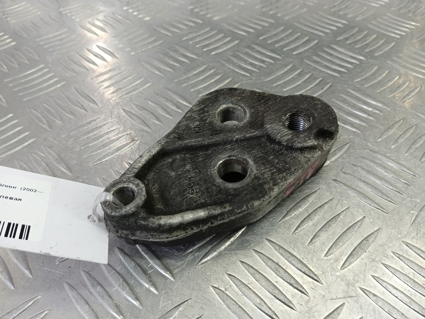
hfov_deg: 73.9
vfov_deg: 58.9
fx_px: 282
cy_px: 160
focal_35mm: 23
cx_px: 212
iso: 148
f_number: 1.6
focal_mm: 4.11
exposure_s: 1/50
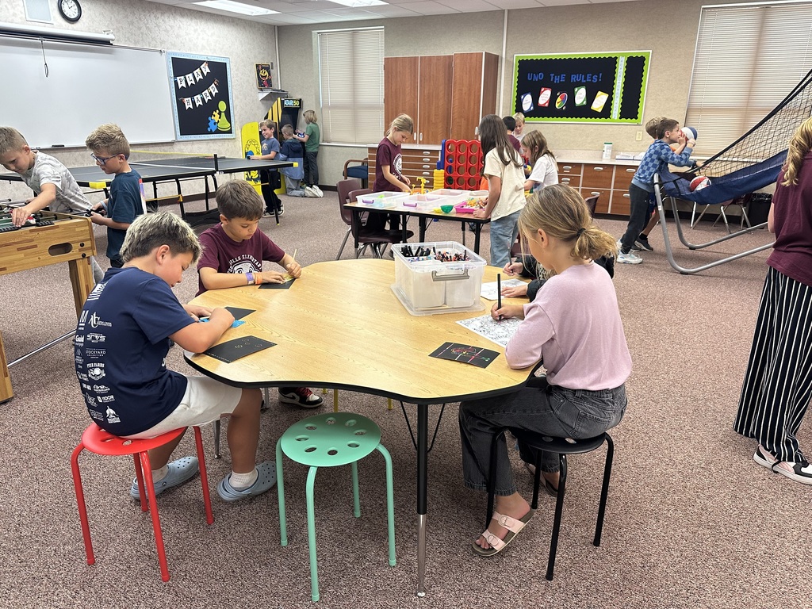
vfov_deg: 56.8
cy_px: 304
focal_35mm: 24
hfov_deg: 71.6
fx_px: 563
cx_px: 406
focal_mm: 6.86
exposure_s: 1/120
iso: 200
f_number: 1.78
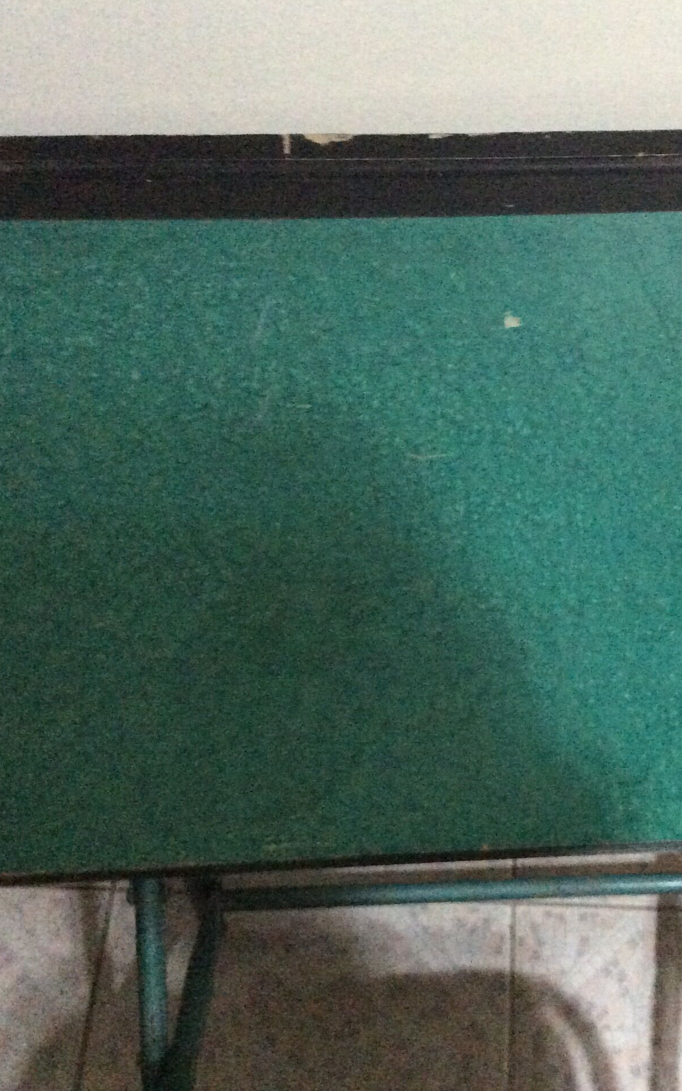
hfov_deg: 27.7
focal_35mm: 46
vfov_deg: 43.5
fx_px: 1368
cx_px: 491
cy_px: 539
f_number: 2.4
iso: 500
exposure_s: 1/17
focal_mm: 3.3
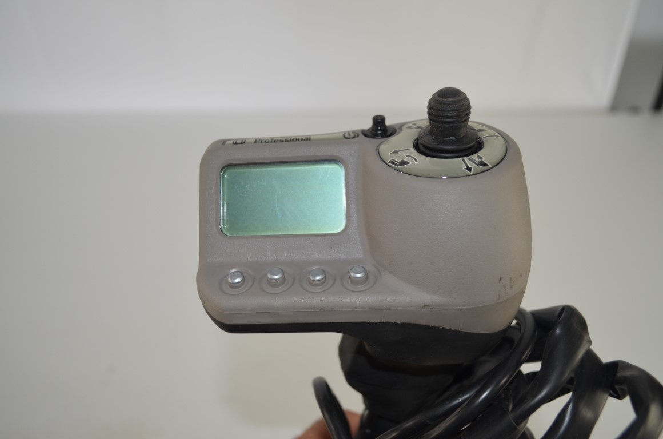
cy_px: 220
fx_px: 606
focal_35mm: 33
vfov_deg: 39.8
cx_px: 332
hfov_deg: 57.3
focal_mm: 22
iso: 400
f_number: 4
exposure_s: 1/80
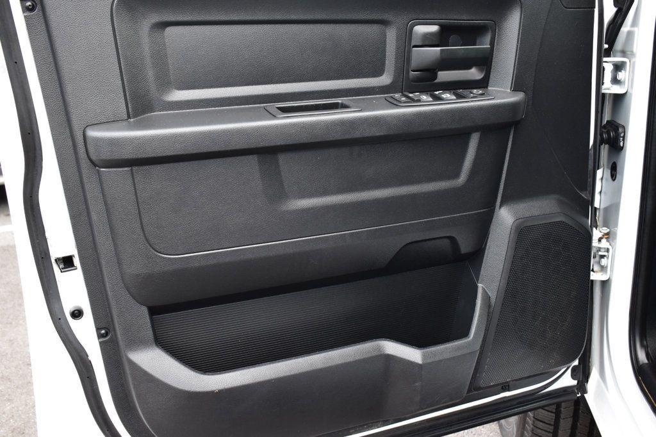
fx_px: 710
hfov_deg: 49.6
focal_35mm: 39
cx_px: 328
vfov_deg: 34.2
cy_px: 218
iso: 400
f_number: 6.3
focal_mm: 26
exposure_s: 1/15
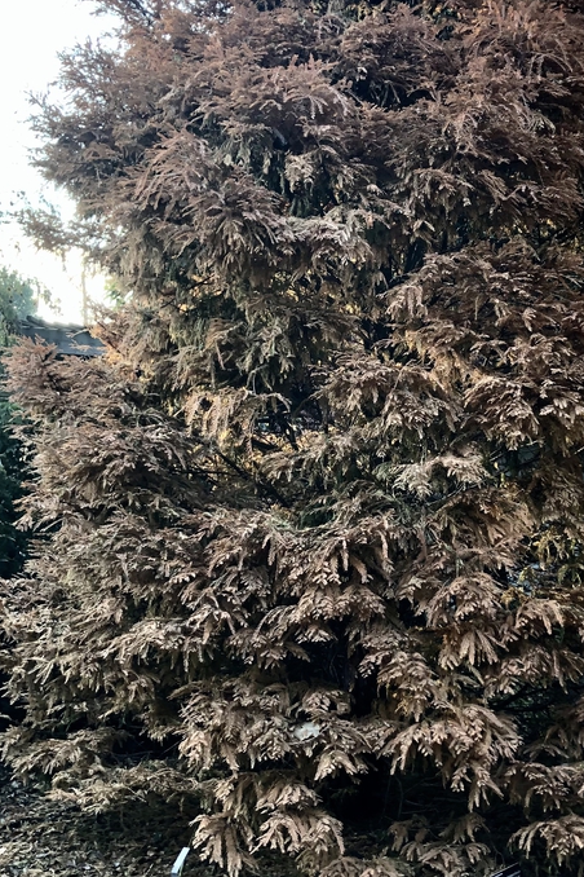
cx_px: 420
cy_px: 378
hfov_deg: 30.1
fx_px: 1071
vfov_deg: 44.4
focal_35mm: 44
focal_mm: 3.99
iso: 32
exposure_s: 1/120
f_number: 1.8
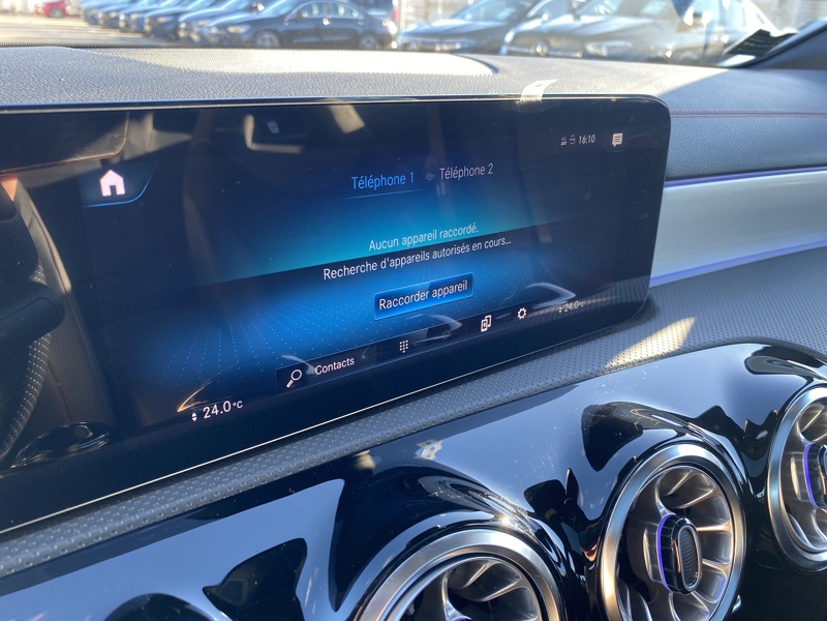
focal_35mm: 26
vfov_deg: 53.1
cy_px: 310
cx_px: 414
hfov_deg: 67.3
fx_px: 621
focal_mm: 4.25
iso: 80
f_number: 1.8
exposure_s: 1/114
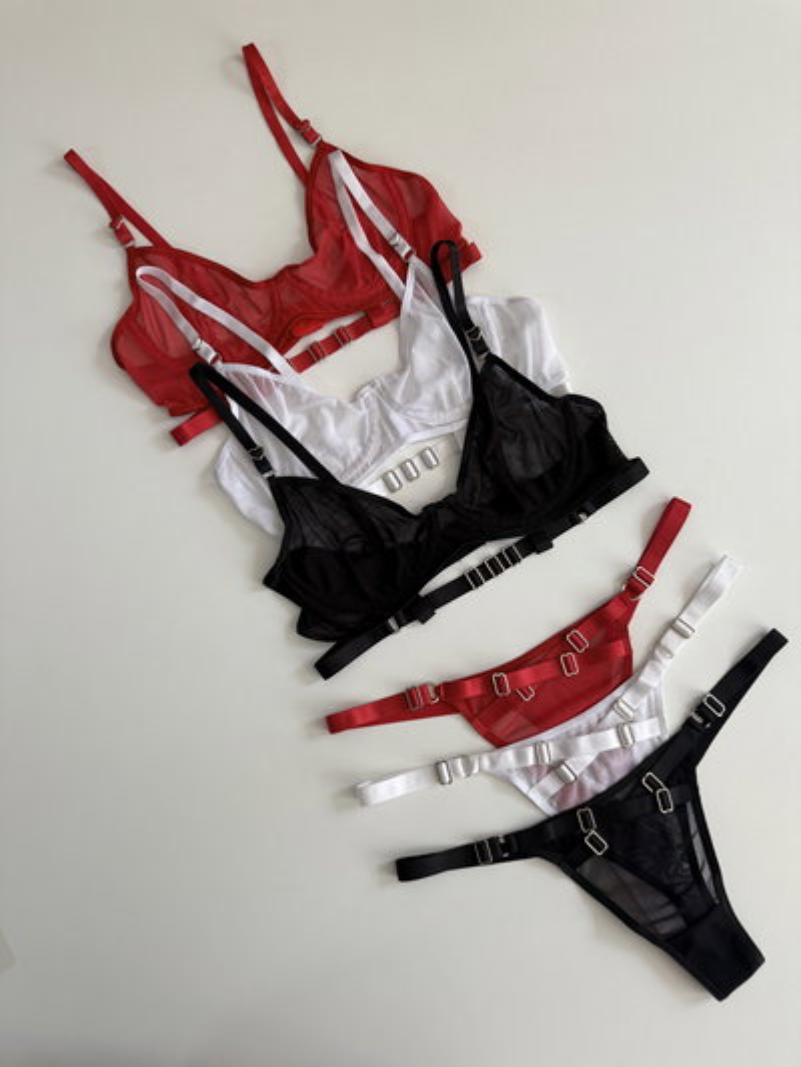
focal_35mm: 24
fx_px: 740
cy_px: 534
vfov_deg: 71.6
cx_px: 400
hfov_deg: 56.8
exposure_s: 1/121
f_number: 1.78
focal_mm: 6.76
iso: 200
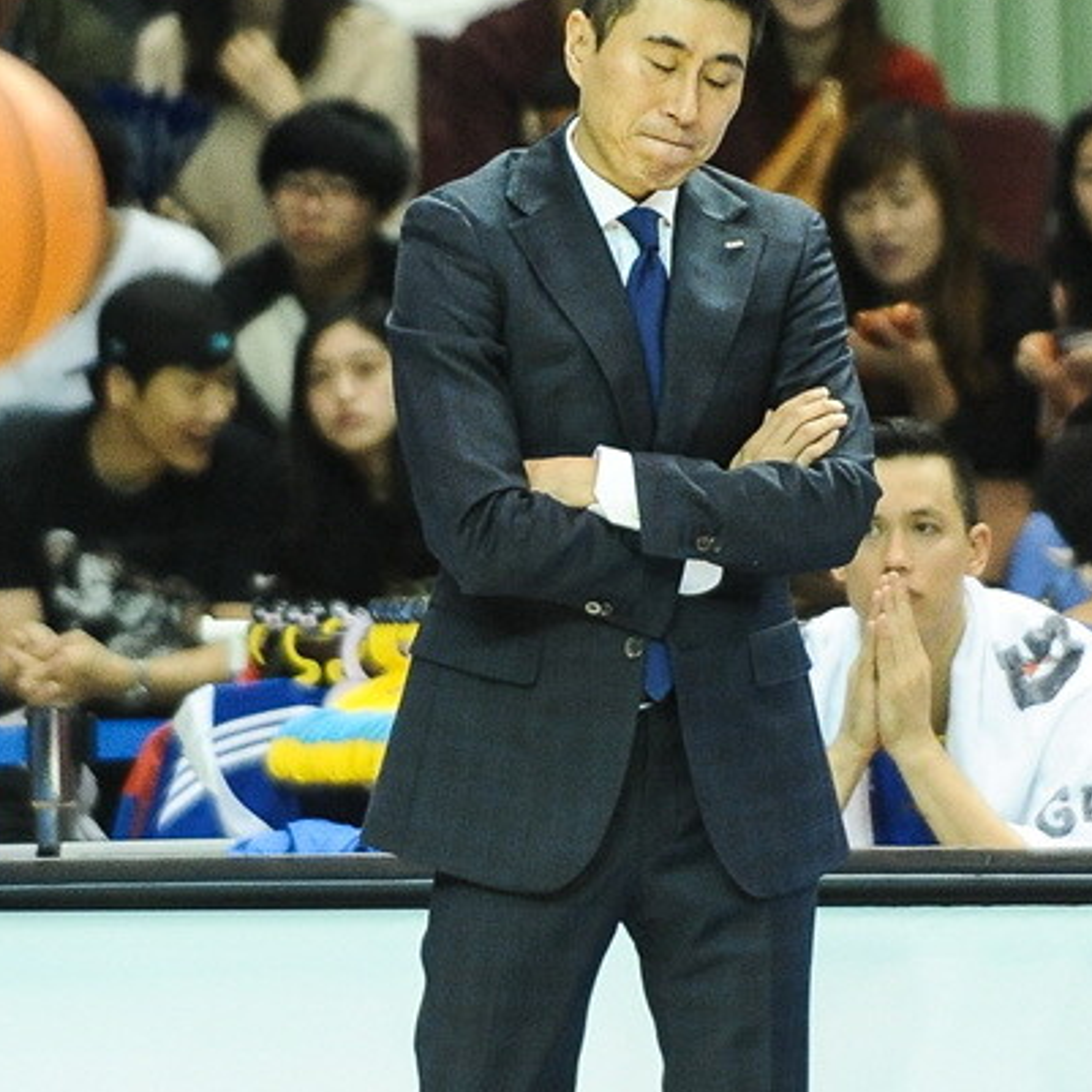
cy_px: 767
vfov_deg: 6.1
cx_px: 656
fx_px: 10243
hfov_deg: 6.1
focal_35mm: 287
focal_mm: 180
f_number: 2.8
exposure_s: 1/640
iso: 2500
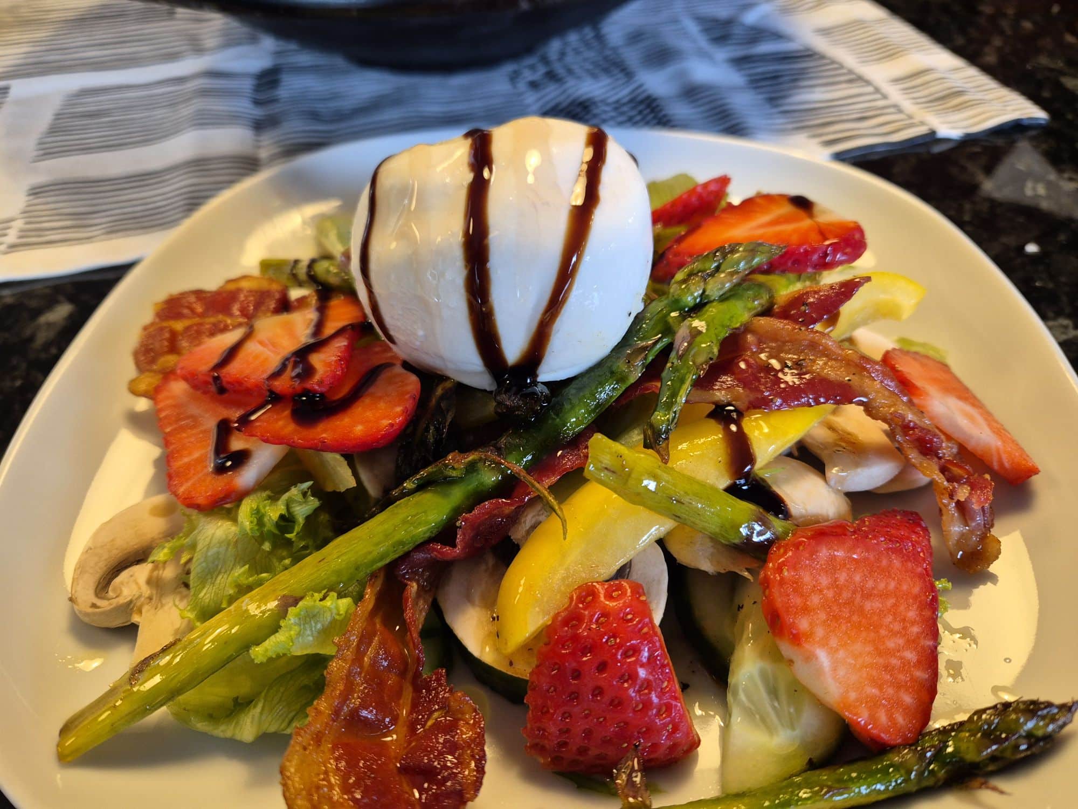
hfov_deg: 73.9
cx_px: 539
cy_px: 404
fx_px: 716
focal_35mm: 23
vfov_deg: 58.9
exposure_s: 1/100
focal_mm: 5.4
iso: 250
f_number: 1.8
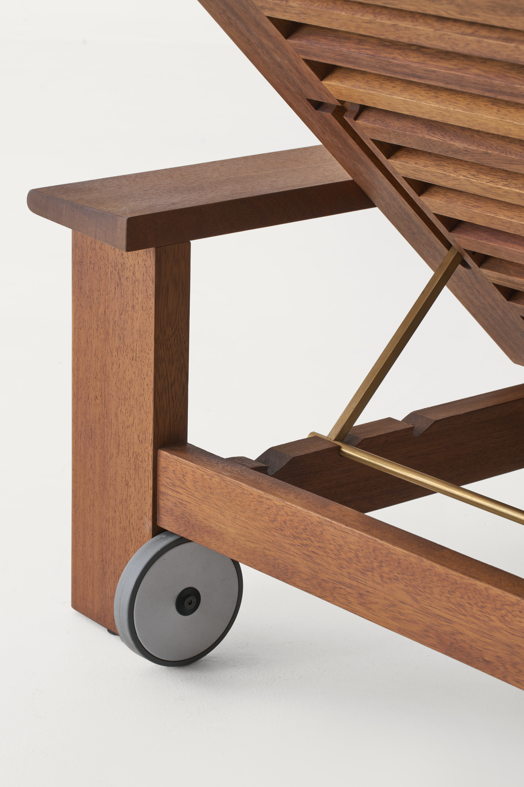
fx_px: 2183
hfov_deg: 13.7
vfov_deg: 20.4
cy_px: 394
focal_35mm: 100
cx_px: 262
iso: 100
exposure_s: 1/3
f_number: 13
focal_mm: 100
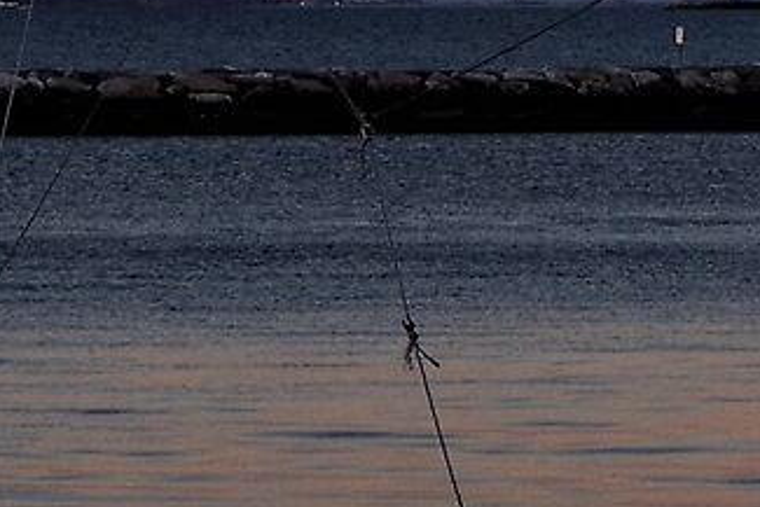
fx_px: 12777
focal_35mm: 605
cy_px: -465
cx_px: 1249
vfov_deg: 2.3
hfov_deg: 3.4
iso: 200
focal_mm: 55
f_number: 11
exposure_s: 1/60
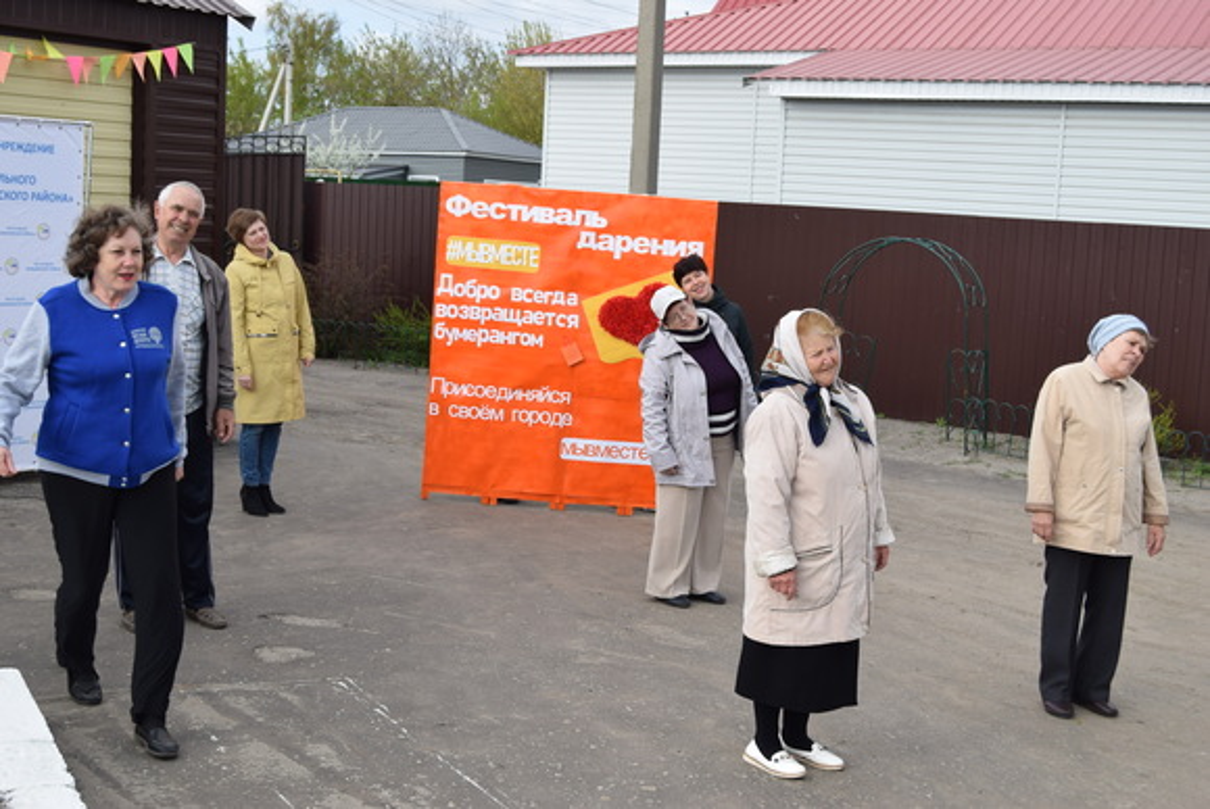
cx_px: 605
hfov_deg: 38.8
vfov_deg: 26.5
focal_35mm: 51
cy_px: 404
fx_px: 1716
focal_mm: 34
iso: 200
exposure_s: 1/250
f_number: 8
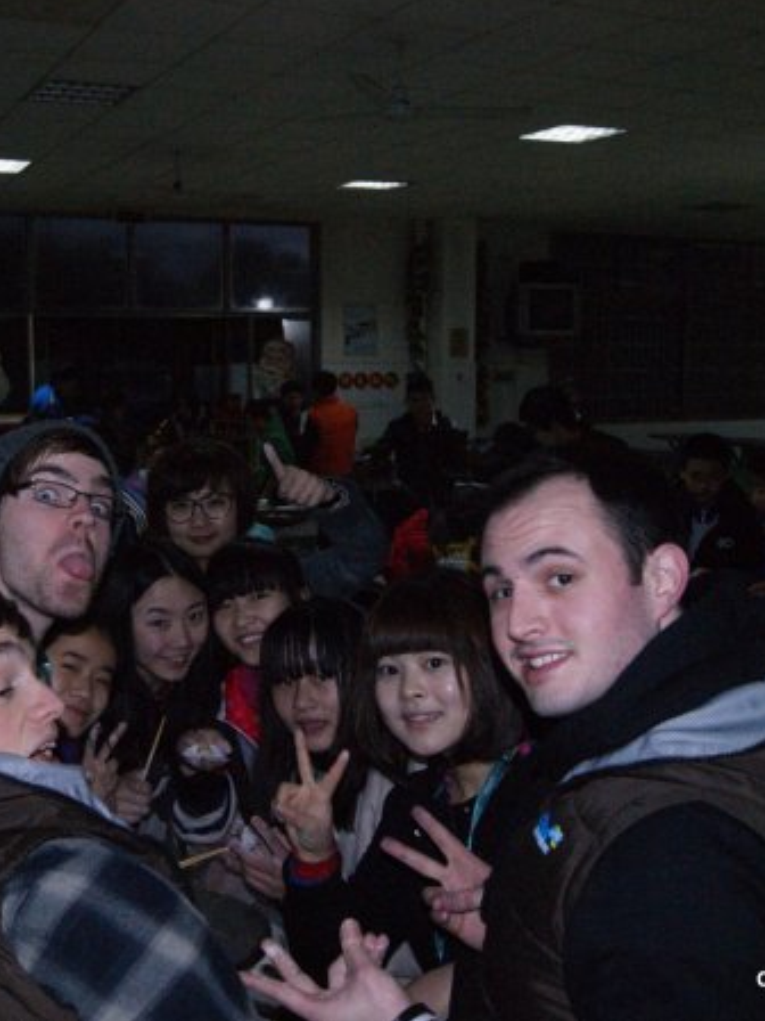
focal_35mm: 40
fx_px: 1179
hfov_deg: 35.7
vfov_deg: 46.8
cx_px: 266
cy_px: 503
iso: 1600
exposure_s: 1/60
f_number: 5.6
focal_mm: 18
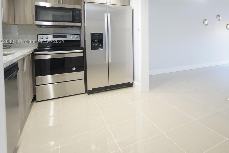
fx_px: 153
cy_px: 42
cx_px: 174
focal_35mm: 24
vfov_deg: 51.3
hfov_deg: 68.5
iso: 1000
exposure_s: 1/160
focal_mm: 10
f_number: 4
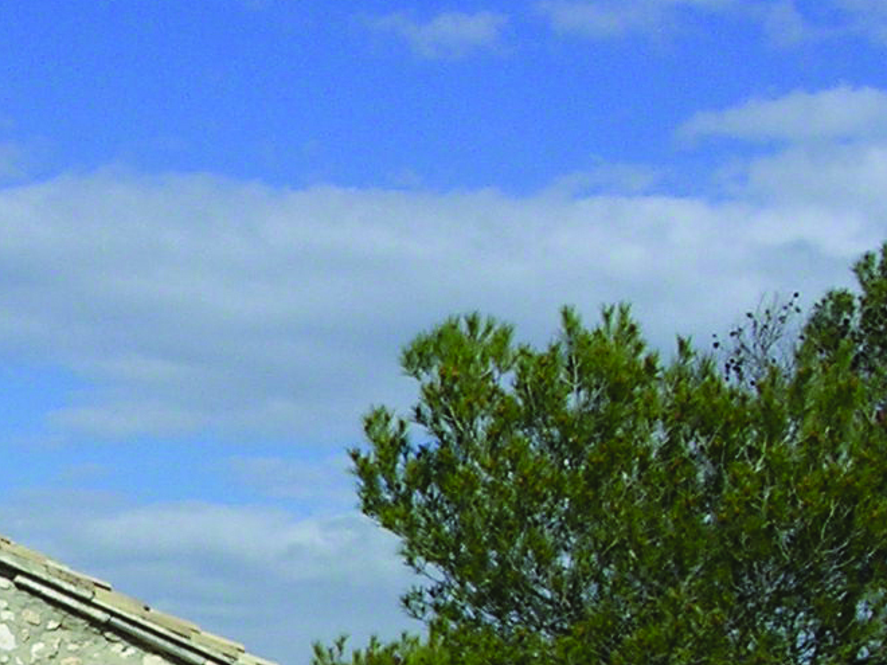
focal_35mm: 118
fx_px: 3024
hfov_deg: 16.0
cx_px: -185
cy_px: 614
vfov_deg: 12.4
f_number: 5.6
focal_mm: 5.8
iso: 100
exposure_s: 1/527
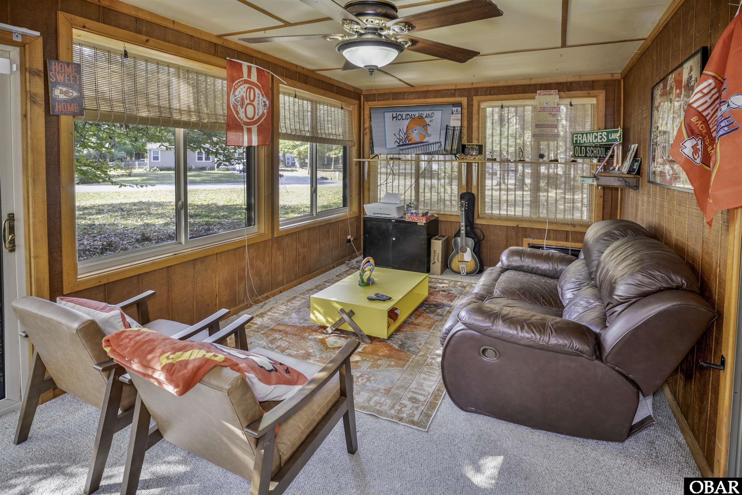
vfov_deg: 72.1
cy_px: 248
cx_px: 371
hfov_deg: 95.0
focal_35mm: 16
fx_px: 340
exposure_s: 1/8
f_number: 2.8
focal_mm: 11
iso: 400
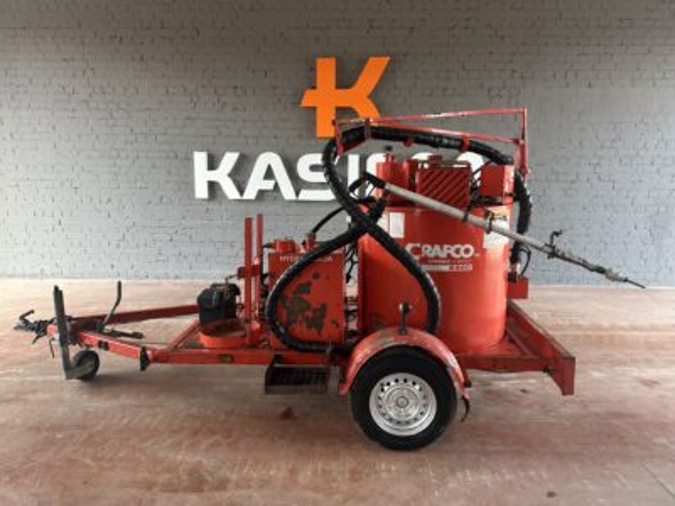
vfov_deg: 56.8
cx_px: 338
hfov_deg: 71.6
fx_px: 468
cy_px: 253
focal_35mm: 24
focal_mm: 6.86
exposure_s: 1/121
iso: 80
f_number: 1.78
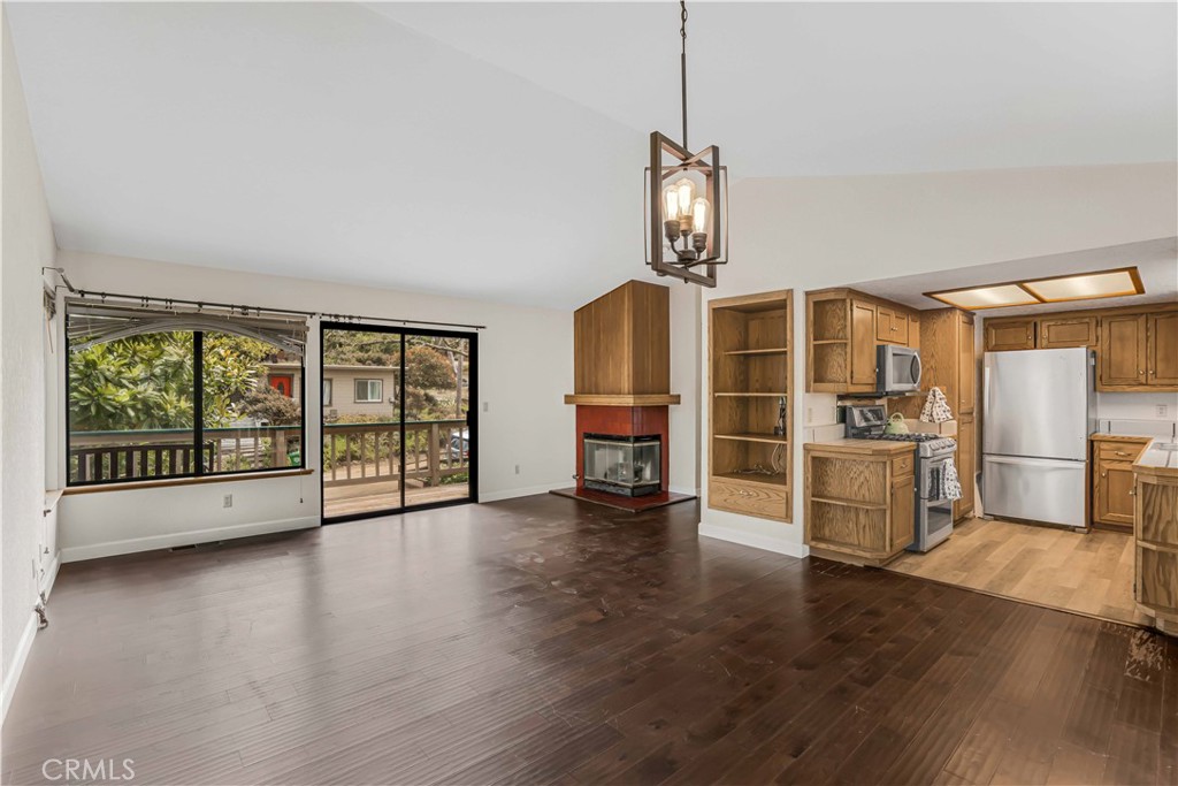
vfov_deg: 73.8
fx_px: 524
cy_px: 393
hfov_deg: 96.7
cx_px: 589
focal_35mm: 16
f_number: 7.1
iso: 400
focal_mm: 16
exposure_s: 1/80
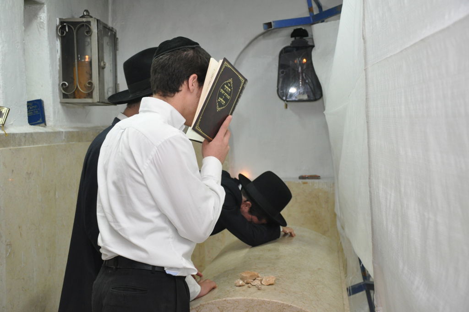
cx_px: 234
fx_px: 683
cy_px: 156
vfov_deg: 25.7
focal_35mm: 52
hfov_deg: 37.9
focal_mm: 35
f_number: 4.5
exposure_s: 1/60
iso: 800
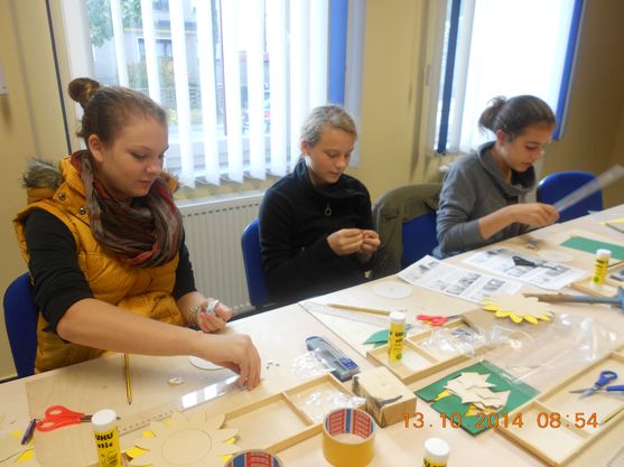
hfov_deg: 67.3
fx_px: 468
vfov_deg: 53.0
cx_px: 312
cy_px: 234
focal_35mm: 26
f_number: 3.2
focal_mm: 4.6
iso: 100
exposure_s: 1/30
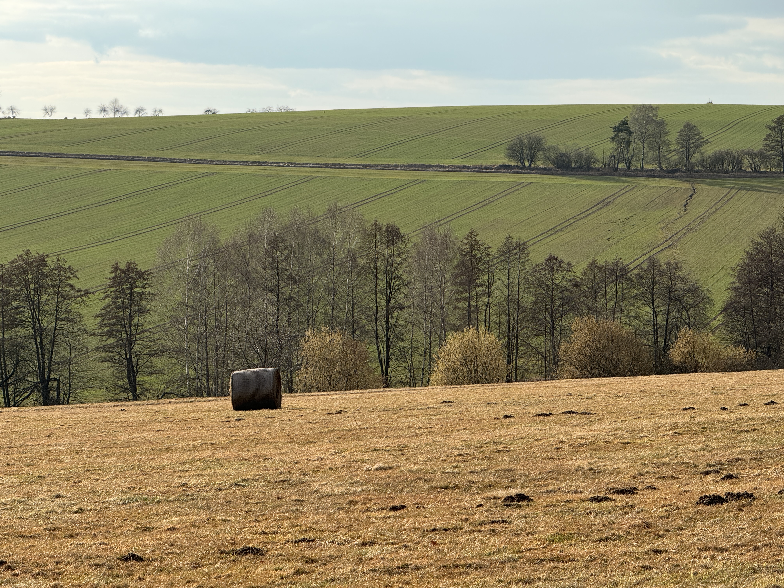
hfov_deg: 16.3
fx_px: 2740
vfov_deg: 12.2
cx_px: 391
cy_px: 292
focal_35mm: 121
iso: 50
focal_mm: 15.66
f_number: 2.8
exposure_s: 1/1422
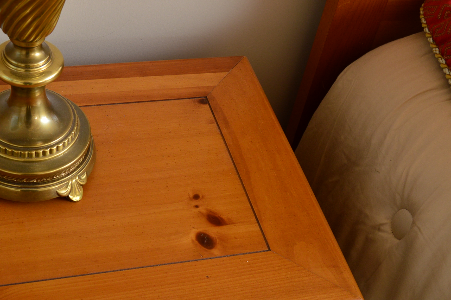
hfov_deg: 33.3
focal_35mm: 60
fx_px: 749
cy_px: 227
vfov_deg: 22.4
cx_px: 170
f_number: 5.6
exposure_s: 1/200
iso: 200
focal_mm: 23
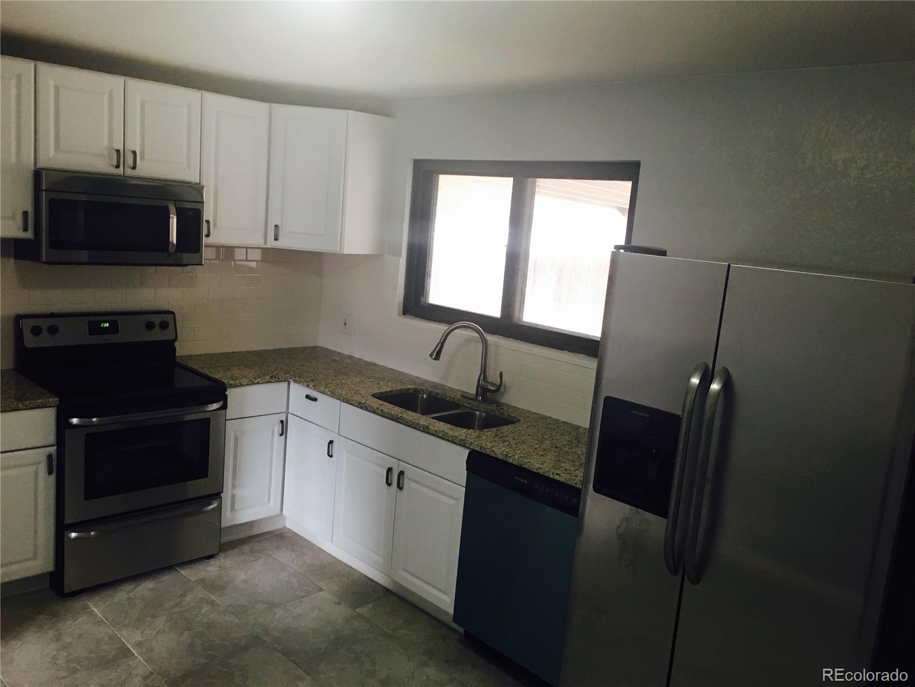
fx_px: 767
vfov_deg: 48.2
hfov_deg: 61.7
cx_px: 458
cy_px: 344
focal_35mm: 29
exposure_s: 1/15
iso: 50
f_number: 2.2
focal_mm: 4.15
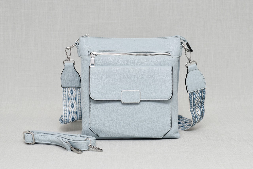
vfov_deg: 19.0
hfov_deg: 28.0
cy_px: 84
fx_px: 506
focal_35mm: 72
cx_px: 126
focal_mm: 48
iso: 100
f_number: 5.6
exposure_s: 1/60
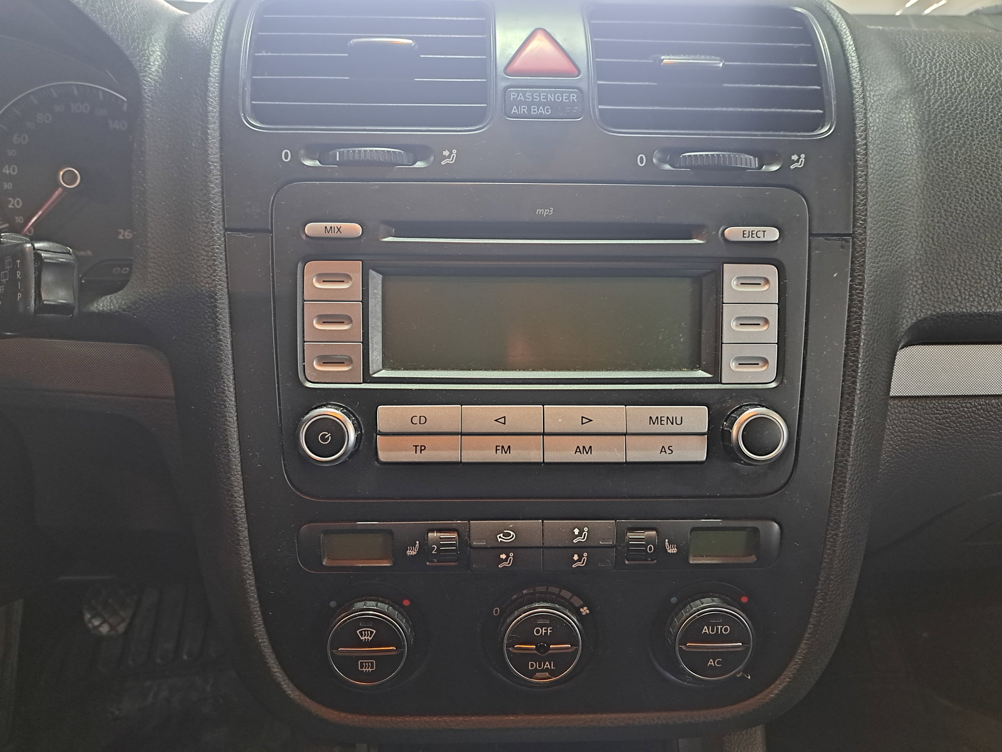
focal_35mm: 24
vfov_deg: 56.8
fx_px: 695
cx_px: 501
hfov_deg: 71.6
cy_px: 376
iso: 400
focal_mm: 5.23
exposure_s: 1/25
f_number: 1.8
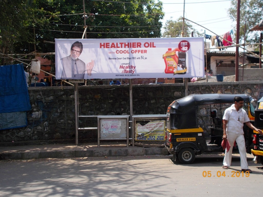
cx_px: 132
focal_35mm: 44
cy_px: 98
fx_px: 334
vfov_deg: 32.9
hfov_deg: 42.9
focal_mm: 7.9
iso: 80
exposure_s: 1/400
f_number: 4.2
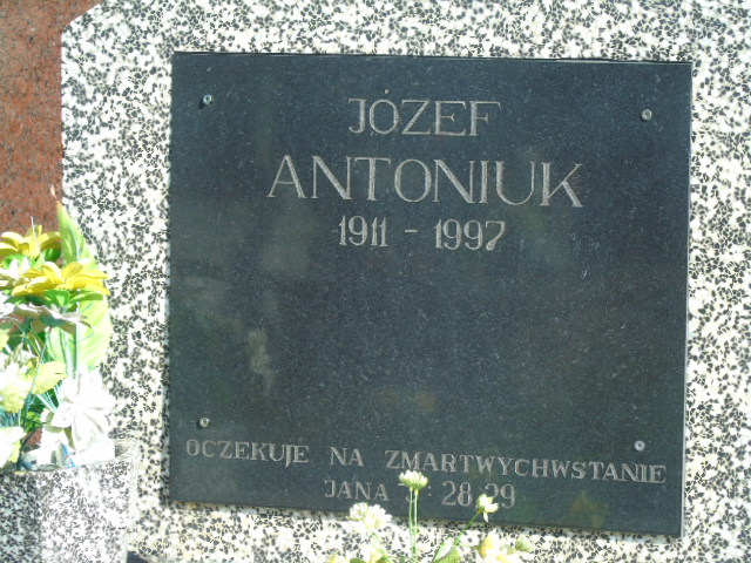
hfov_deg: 12.2
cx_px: 376
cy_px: 282
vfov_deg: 9.2
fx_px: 3515
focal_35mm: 162
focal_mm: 29
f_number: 4.9
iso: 80
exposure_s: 1/160
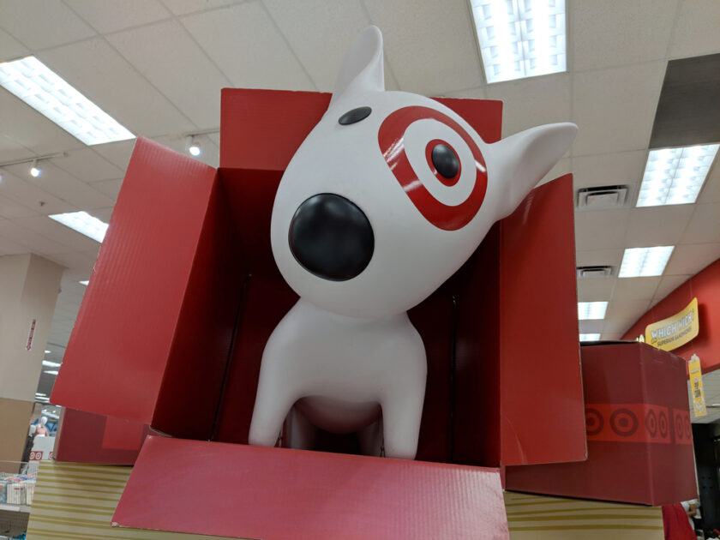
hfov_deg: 65.3
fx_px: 562
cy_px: 270
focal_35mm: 27
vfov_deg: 51.4
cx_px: 360
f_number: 1.8
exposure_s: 1/125
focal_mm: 4.44
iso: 52
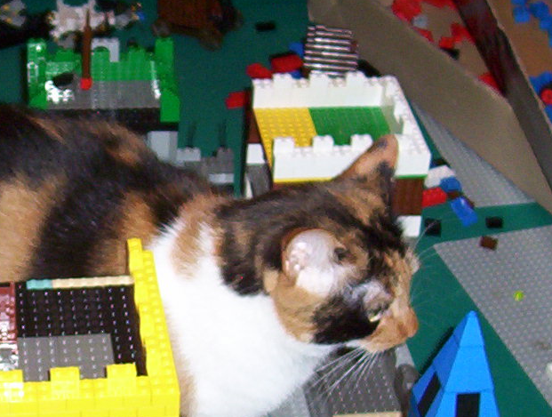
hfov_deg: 17.2
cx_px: 115
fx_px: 1806
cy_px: 330
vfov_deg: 13.1
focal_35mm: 113
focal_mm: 5.77
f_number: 2.73
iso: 140
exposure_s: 1/60
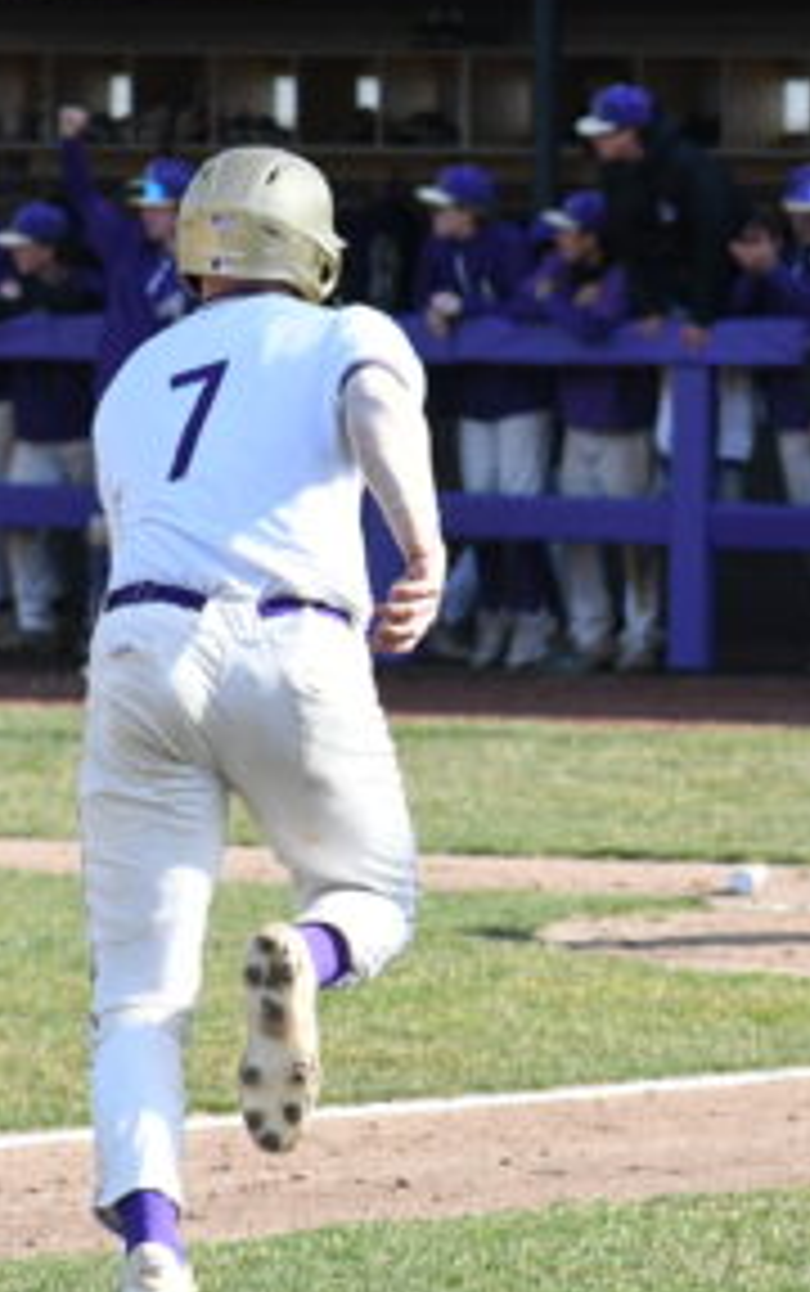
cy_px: 617
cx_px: 590
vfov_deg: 5.5
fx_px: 13494
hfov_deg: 3.4
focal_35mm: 383
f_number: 6.3
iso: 1600
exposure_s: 1/3200
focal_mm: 120
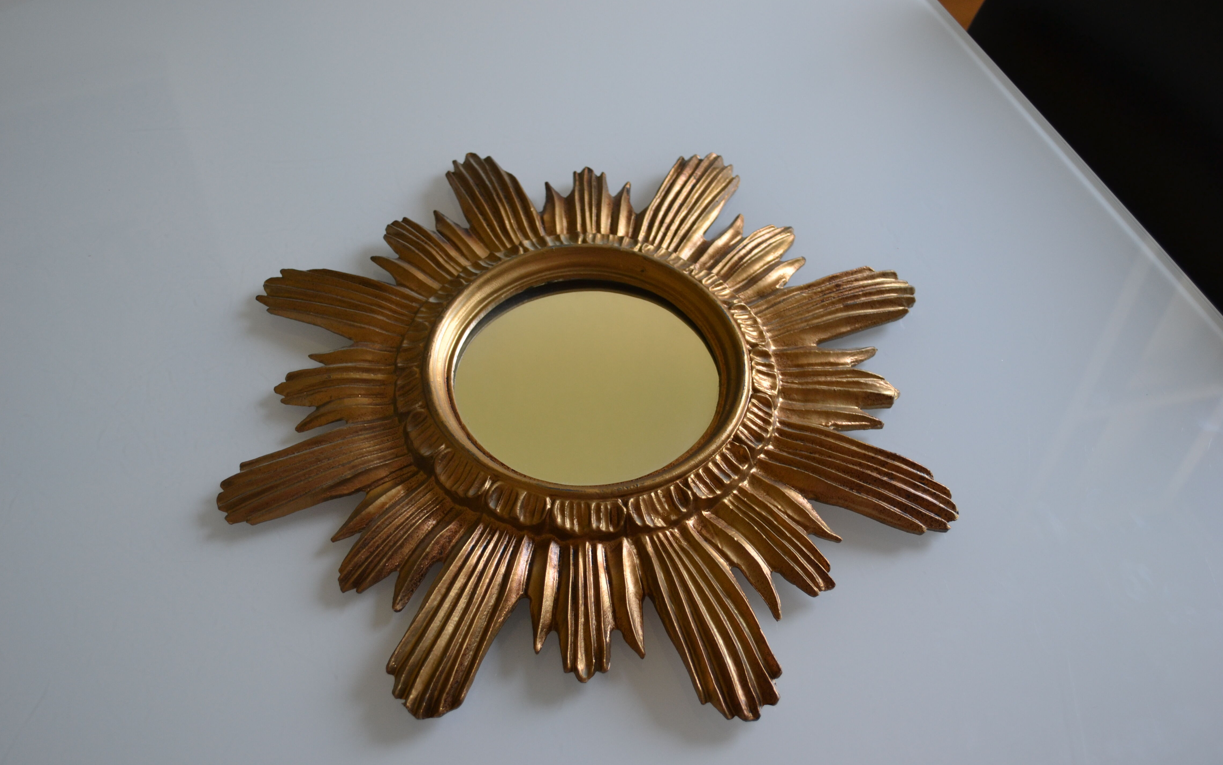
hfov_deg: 52.7
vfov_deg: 34.4
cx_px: 613
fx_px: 1233
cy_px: 376
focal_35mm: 37
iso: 400
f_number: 4
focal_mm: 24
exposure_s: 1/50
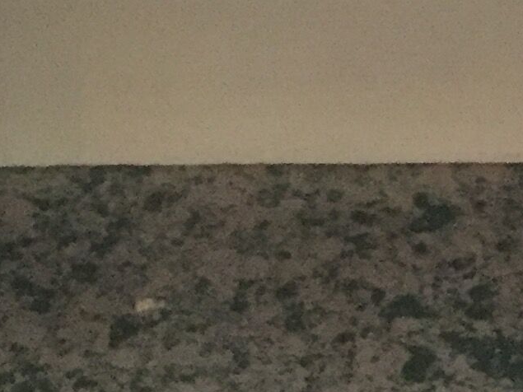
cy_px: -455
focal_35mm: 149
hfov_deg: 13.2
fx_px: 2251
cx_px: 406
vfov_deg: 9.2
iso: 400
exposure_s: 1/17
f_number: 2.2
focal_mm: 4.15
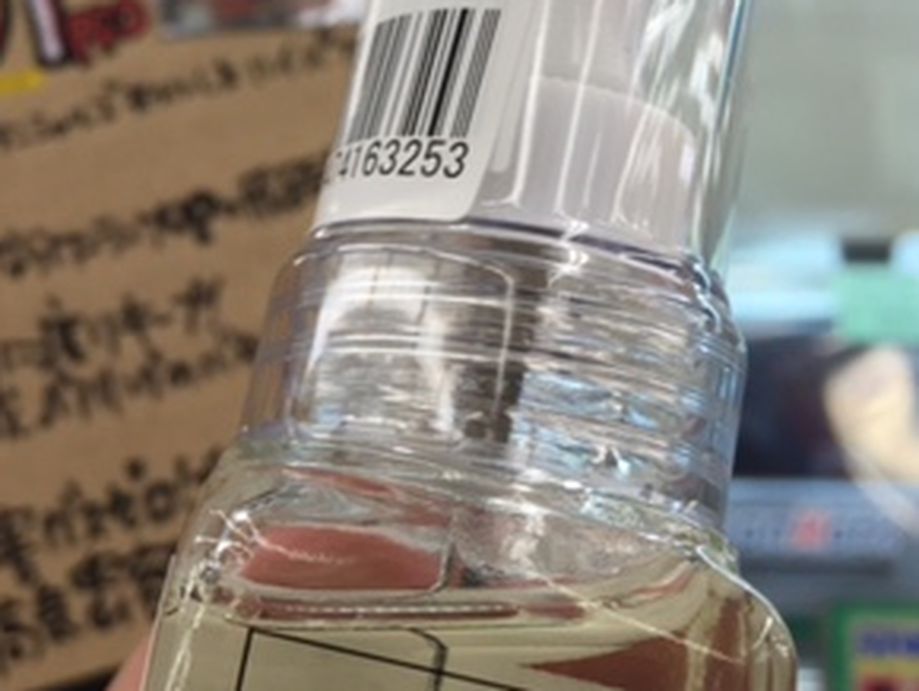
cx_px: -32
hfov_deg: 28.1
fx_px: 1701
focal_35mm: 64
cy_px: 336
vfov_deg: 23.0
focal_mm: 4.15
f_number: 2.2
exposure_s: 1/120
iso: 50
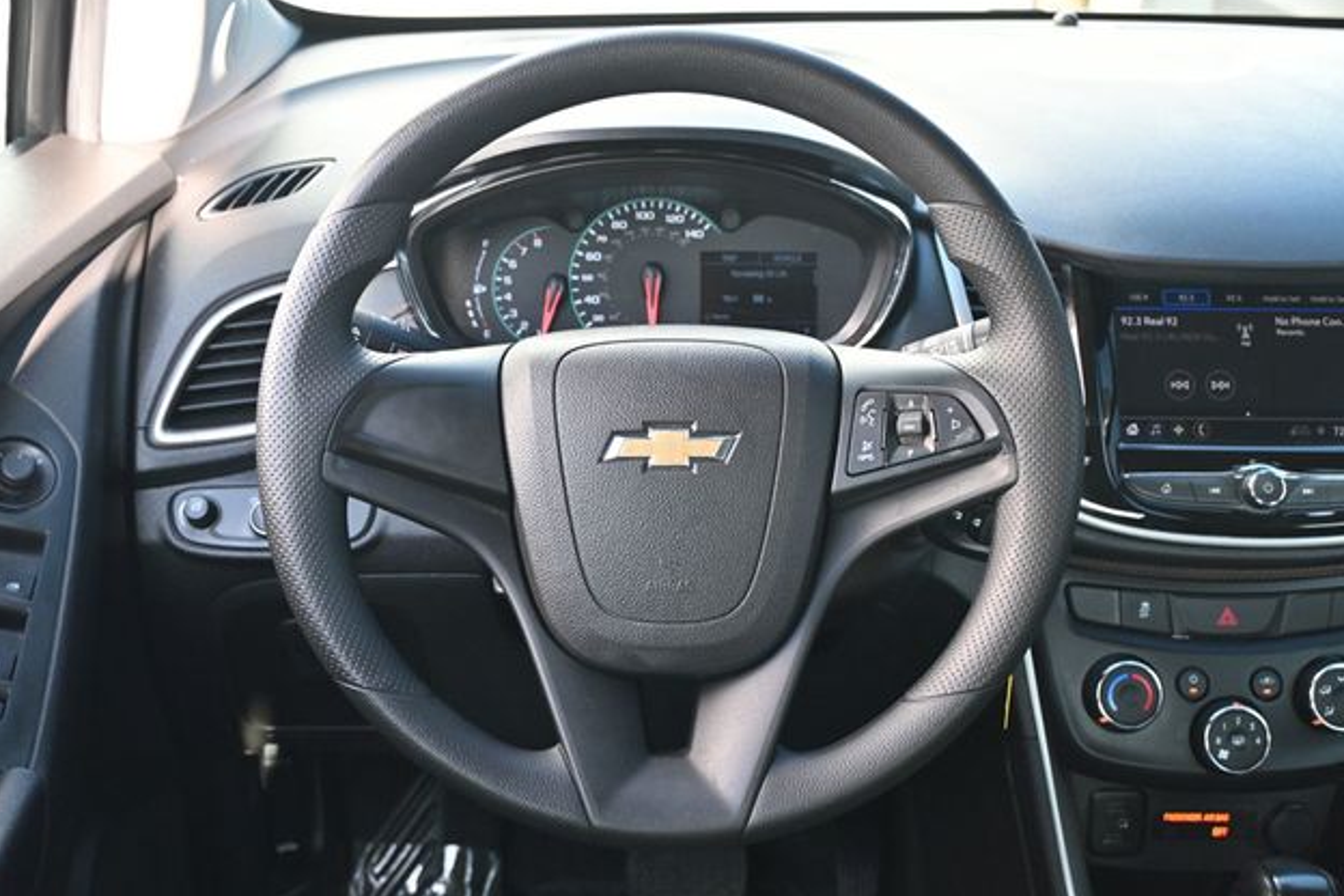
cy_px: 444
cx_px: 672
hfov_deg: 46.1
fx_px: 1577
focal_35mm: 42
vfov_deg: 31.7
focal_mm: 27.5
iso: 560
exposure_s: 1/125
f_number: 4.5
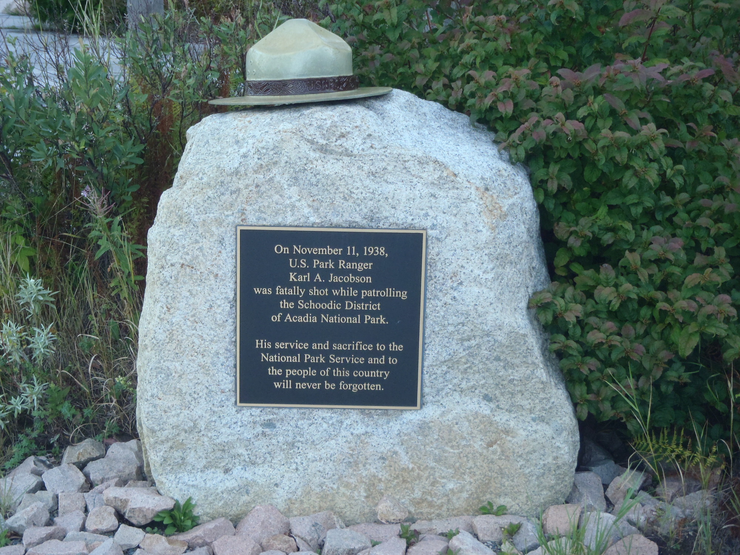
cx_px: 370
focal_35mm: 64
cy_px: 278
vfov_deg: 22.9
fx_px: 1368
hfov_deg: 30.3
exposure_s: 1/25
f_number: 5.4
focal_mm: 11.43
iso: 200
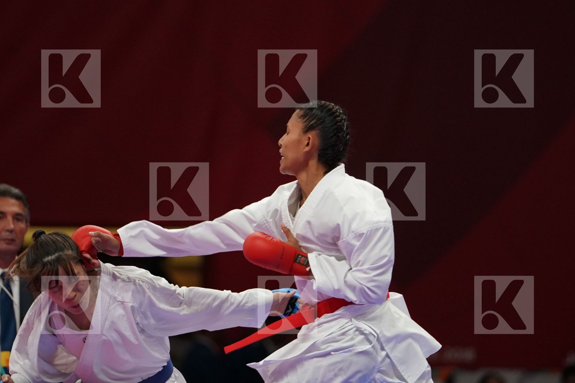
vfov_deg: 3.4
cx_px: 288
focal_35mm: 403
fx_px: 6436
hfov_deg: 5.1
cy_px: 192
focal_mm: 269
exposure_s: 1/1000
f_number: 4
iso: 3200
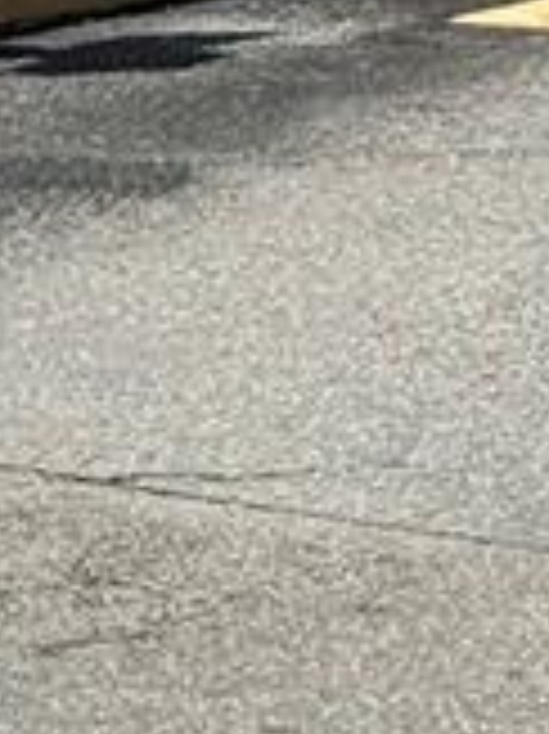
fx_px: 7496
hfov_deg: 4.1
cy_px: -1175
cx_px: -616
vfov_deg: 5.4
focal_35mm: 354
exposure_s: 1/7874
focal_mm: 6.76
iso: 64
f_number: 1.78
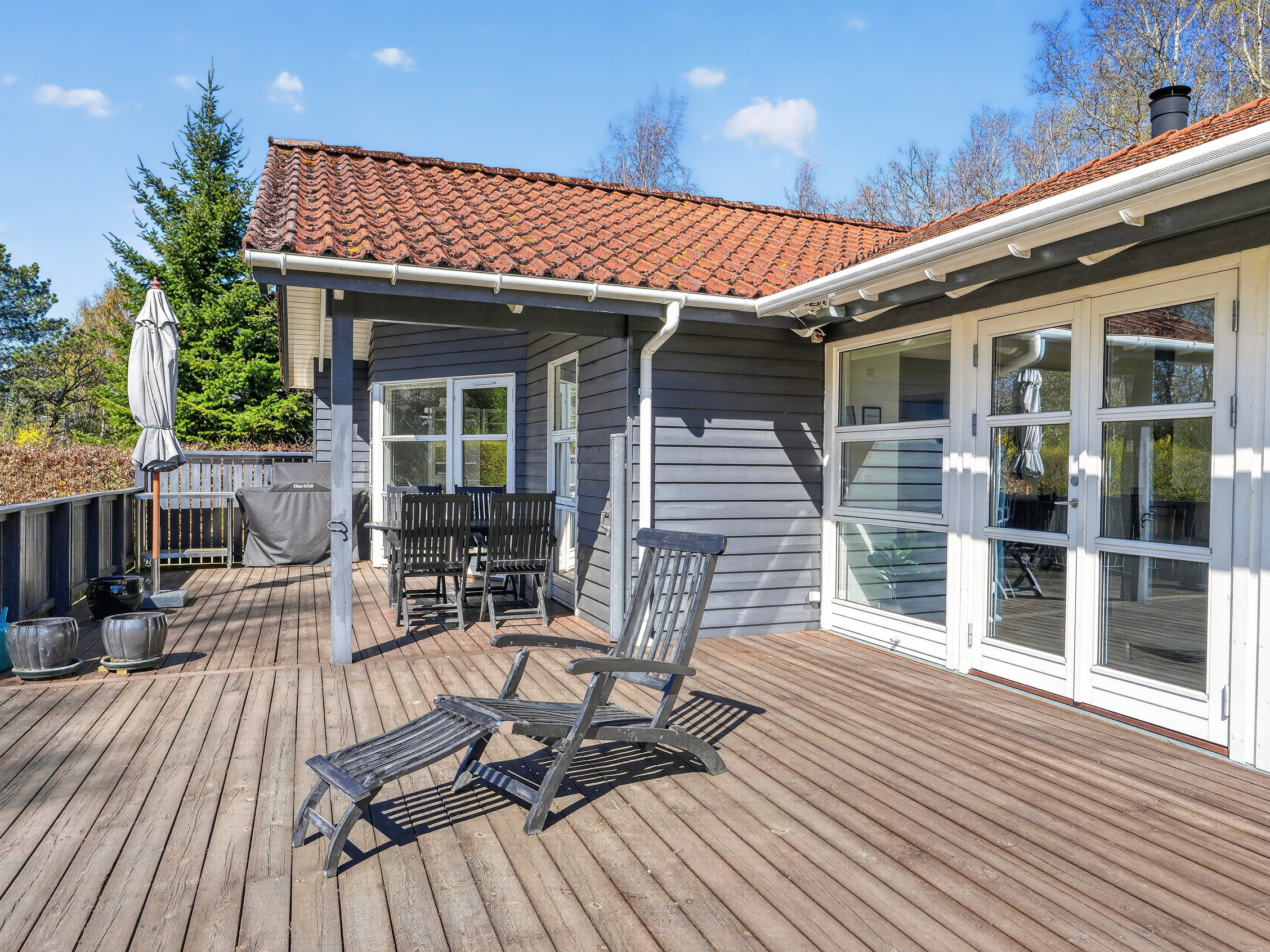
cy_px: 478
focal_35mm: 24
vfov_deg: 56.8
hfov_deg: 71.4
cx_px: 700
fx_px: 881
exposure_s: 1/125
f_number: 8
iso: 400
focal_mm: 22
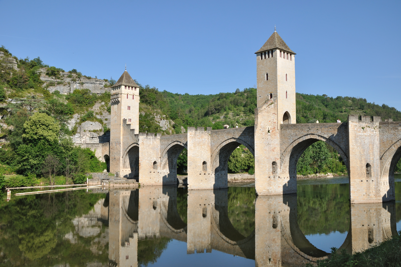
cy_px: 134
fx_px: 401
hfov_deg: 53.2
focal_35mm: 36
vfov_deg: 36.8
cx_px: 200
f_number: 8
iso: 200
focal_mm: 24
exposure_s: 1/640
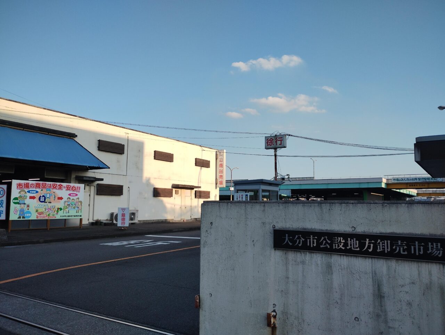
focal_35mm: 28
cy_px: 168
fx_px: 360
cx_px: 222
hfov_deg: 63.4
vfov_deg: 49.9
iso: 100
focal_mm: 4.27
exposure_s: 1/411
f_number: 1.8
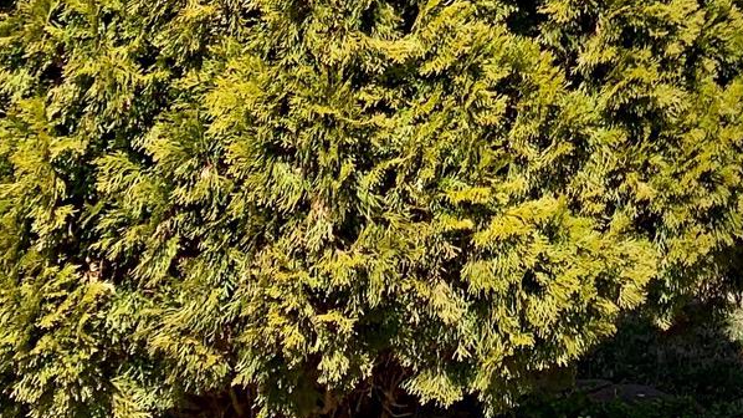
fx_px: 1911
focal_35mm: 97
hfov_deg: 18.5
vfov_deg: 11.8
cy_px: -243
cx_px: 1233
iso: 25
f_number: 1.8
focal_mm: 4.25
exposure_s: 1/2364
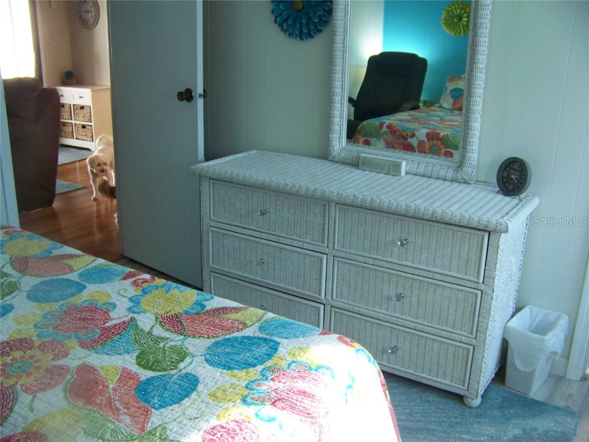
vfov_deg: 39.7
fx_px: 613
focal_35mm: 36
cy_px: 221
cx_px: 294
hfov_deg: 51.4
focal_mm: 5.85
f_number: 2.8
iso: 200
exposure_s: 1/30
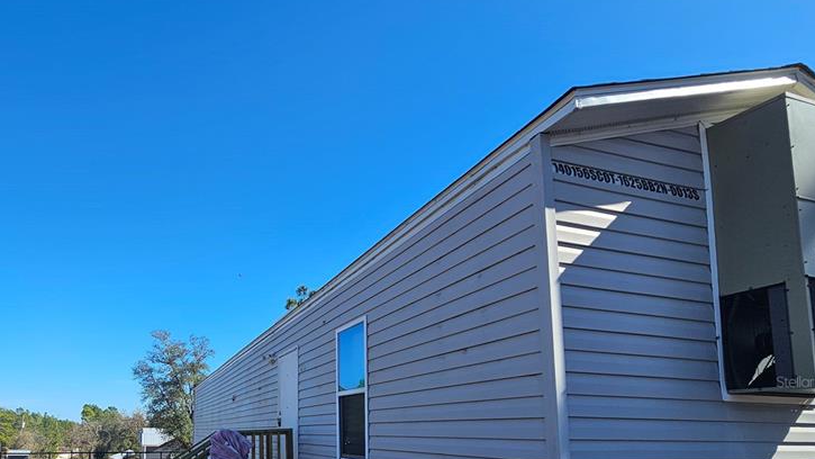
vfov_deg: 51.6
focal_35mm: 20
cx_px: 269
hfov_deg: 83.5
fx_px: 432
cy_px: 381
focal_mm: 2.2
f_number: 2.2
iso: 50
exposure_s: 1/1521
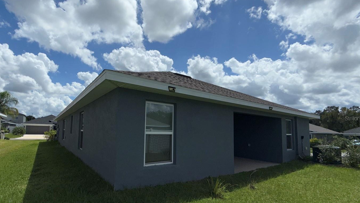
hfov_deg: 92.2
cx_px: 158
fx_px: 172
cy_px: 118
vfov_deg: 60.7
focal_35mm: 18
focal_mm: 2.22
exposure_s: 1/5155
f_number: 2.2
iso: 16
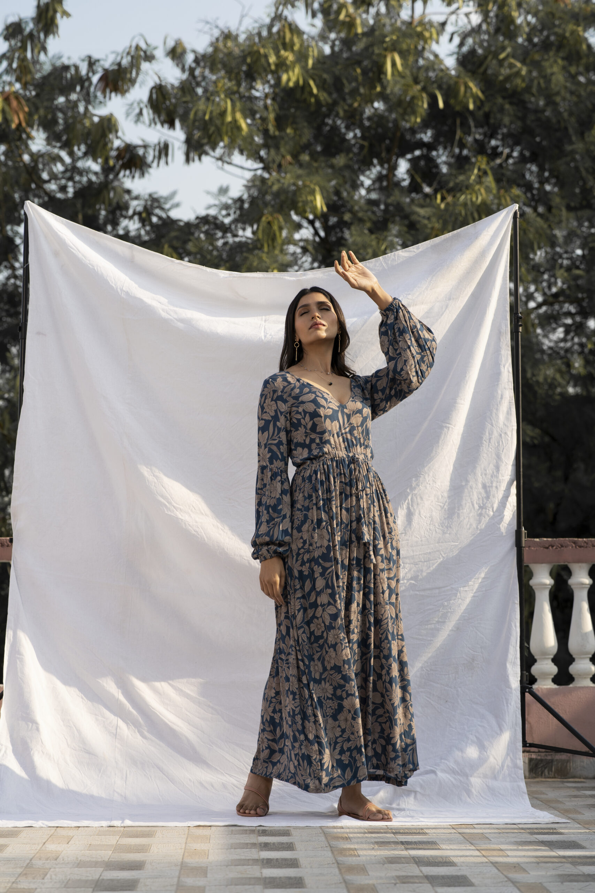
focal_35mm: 85
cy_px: 446
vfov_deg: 23.9
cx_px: 298
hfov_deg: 16.1
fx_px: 2107
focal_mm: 85
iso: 100
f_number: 4
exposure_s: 1/640
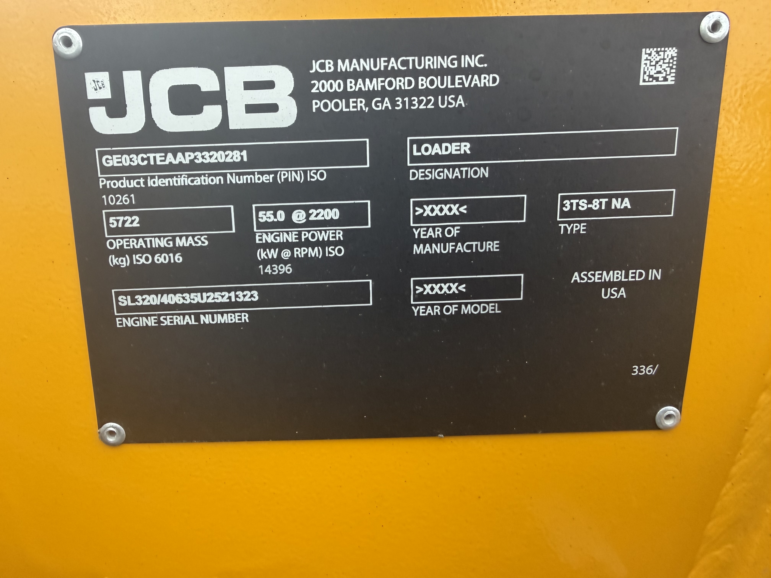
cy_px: 289
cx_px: 386
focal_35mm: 24
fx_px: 535
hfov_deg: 71.6
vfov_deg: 56.8
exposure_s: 1/121
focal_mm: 2.22
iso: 200
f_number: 2.2
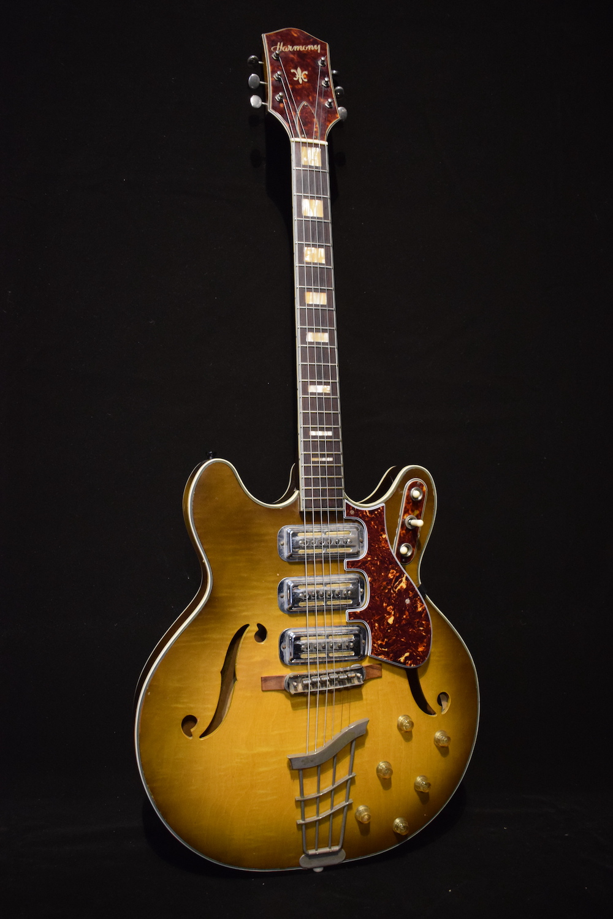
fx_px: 766
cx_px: 306
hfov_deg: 43.6
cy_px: 460
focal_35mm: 30
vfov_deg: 61.9
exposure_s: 1/30
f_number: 3.8
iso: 2500
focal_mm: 20
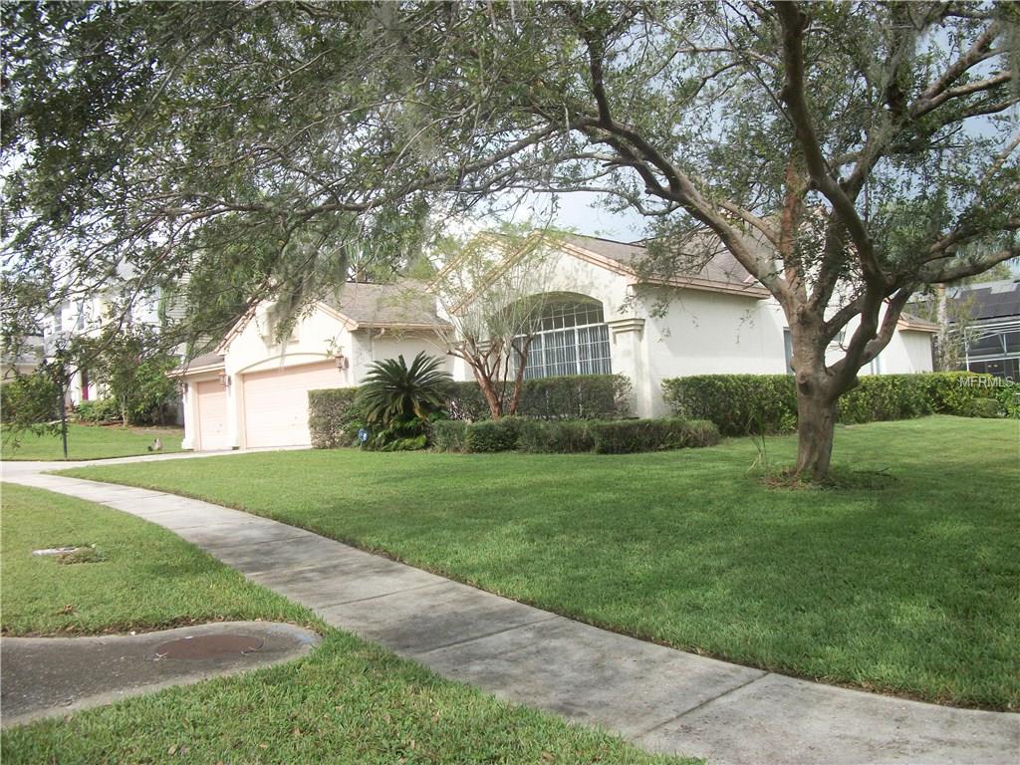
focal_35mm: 32
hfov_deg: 56.8
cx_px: 510
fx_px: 943
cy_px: 382
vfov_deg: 44.2
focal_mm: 5.7
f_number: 8.8
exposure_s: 1/80
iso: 80
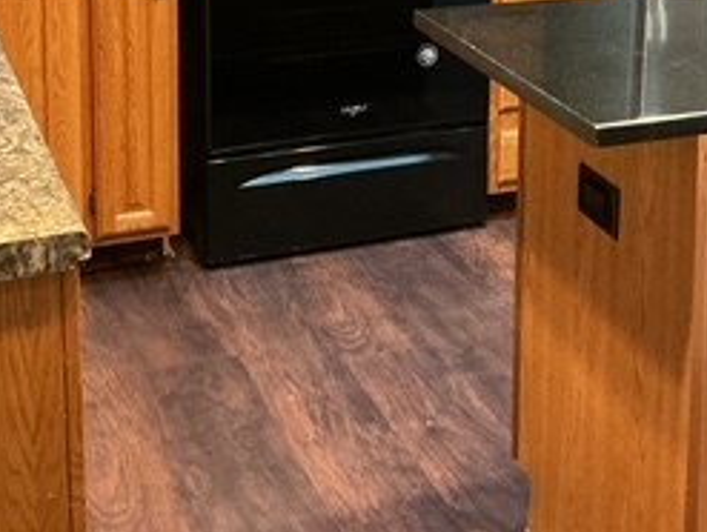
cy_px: -132
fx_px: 1534
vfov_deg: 18.5
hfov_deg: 25.8
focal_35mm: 75
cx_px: 487
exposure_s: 1/40
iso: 320
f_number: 1.8
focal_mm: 3
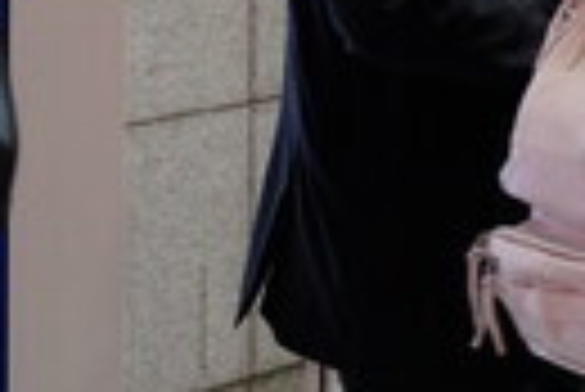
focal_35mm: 146
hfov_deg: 12.3
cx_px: 1179
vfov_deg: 8.9
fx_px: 2379
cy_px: -392
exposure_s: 1/250
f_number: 4.5
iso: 3200
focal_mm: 31.7
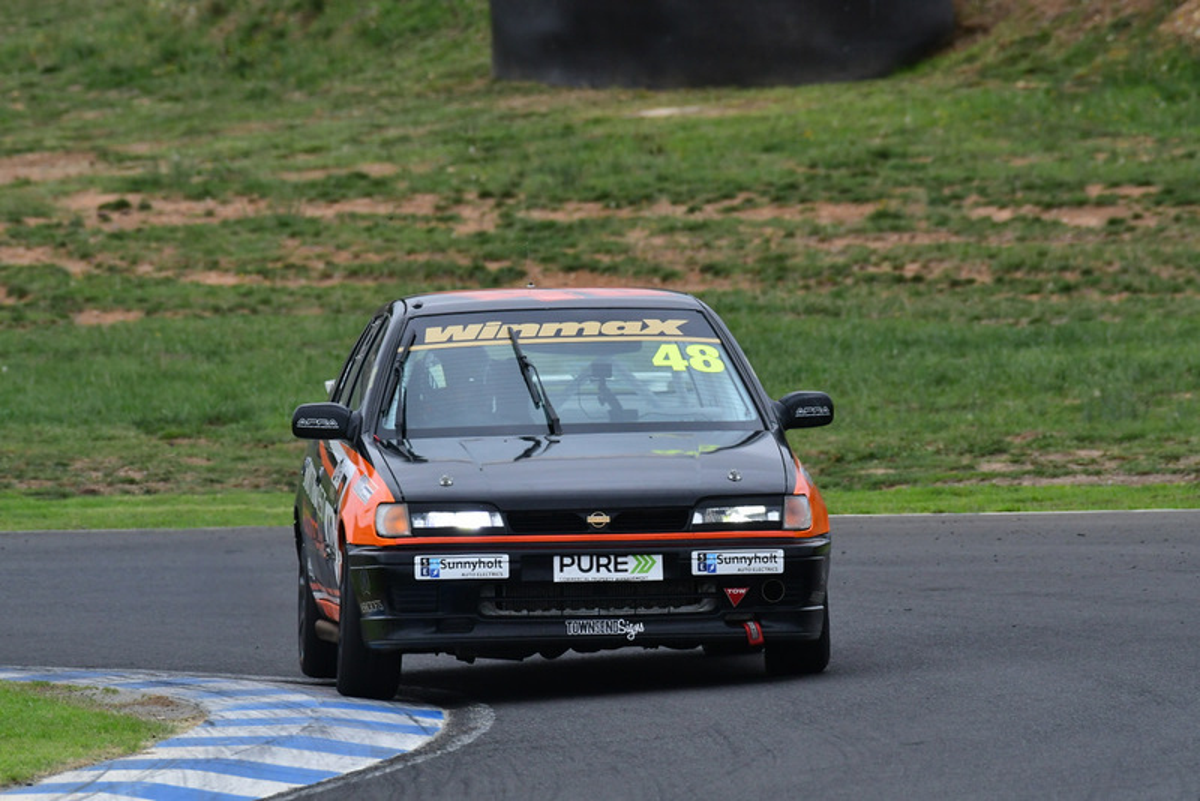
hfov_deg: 2.7
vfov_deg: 1.8
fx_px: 25008
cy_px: 400
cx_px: 600
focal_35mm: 750
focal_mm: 500
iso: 1000
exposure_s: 1/640
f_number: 11
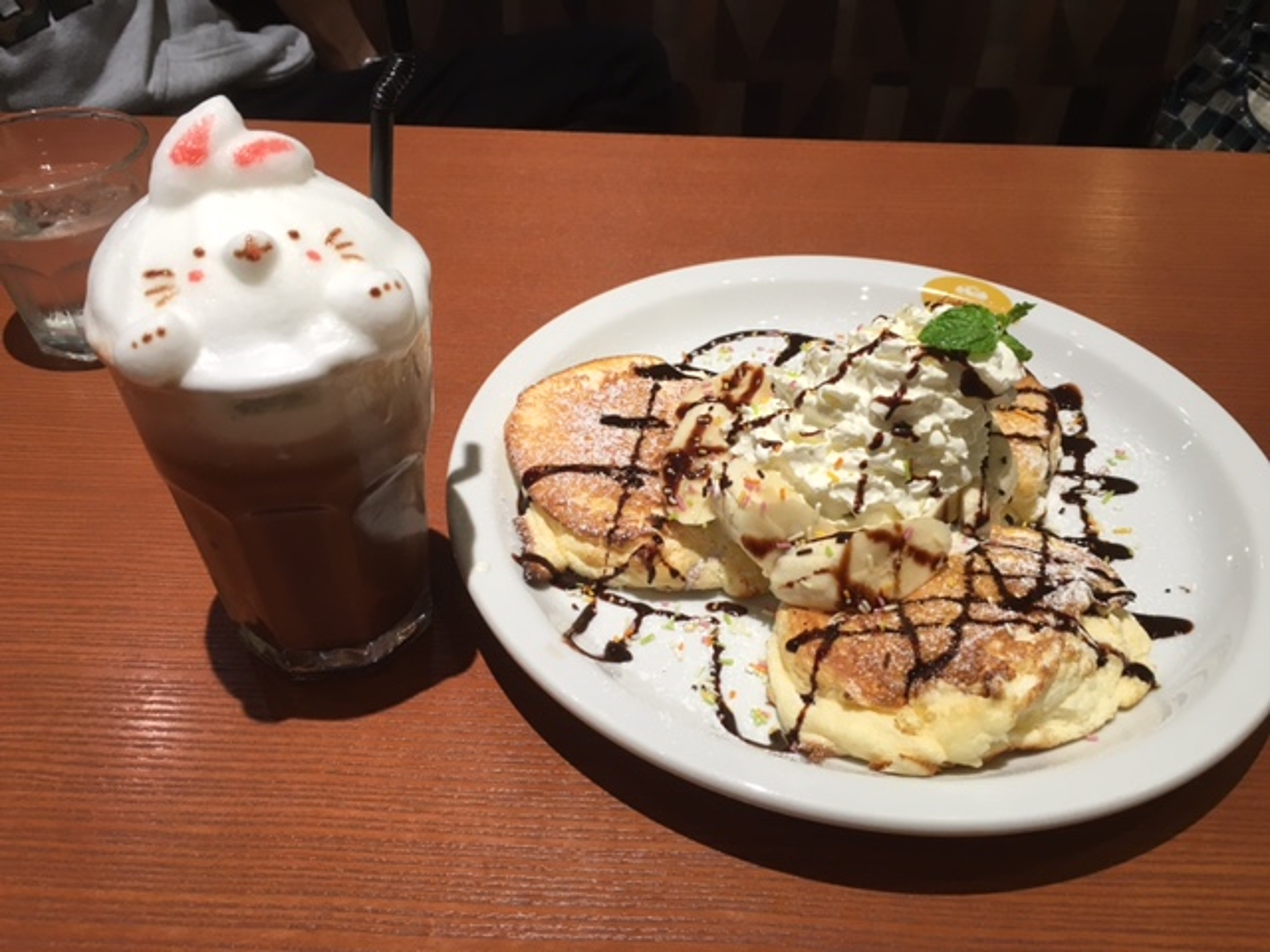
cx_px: 635
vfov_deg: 48.2
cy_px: 476
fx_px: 1064
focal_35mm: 29
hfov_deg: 61.7
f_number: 2.2
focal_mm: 4.15
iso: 40
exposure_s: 1/30
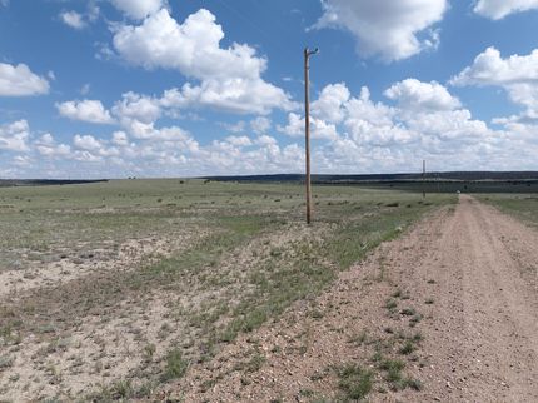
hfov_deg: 71.6
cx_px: 269
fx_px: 373
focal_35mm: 24
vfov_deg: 56.8
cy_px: 202
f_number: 2.8
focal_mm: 12.29
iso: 100
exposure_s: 1/2500
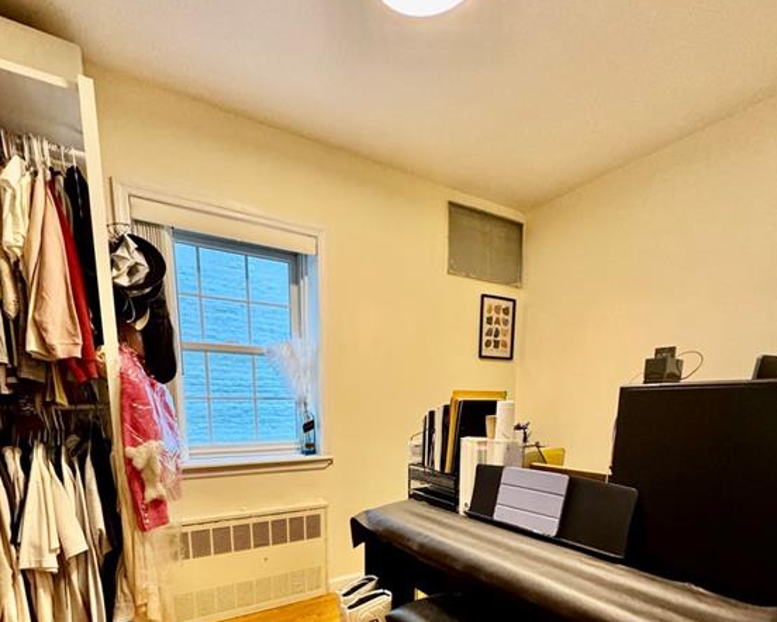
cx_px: 381
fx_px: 437
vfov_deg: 65.7
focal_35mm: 19
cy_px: 480
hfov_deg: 83.3
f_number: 2.2
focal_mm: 2.22
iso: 640
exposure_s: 1/60
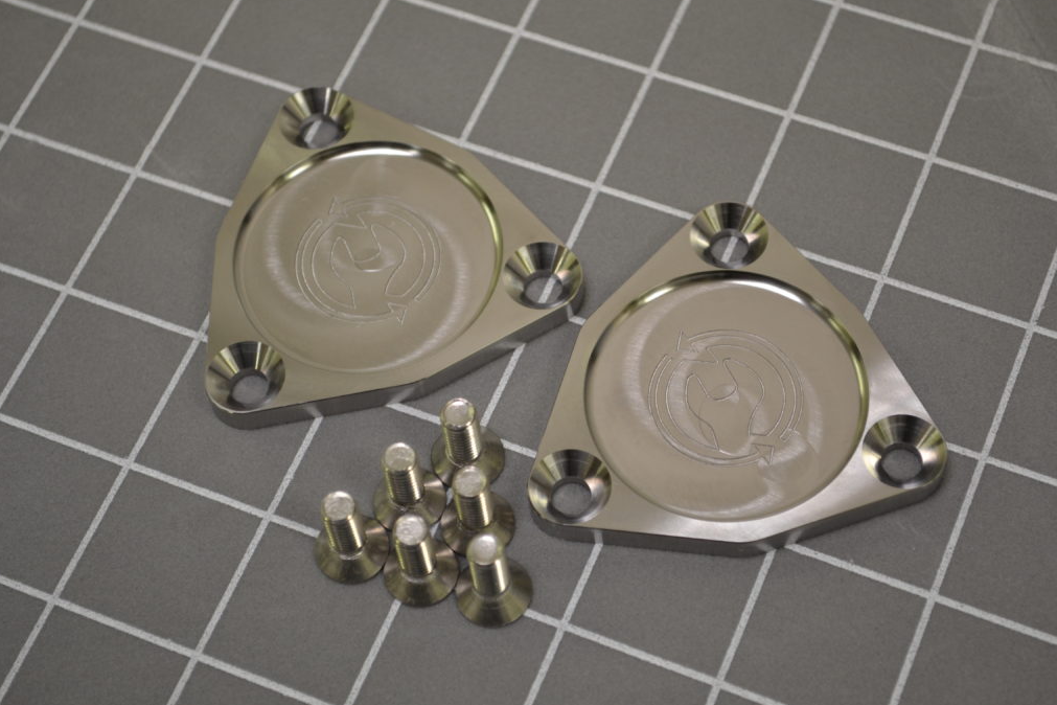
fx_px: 2319
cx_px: 530
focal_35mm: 79
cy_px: 350
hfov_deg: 25.7
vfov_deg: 17.3
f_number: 5.6
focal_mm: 52
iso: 400
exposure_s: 1/40
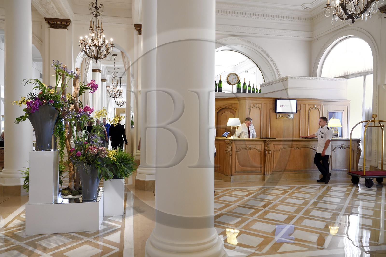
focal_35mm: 29
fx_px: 311
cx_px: 193
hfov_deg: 63.7
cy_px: 128
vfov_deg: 44.9
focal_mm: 29
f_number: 7.1
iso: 1600
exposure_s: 1/50
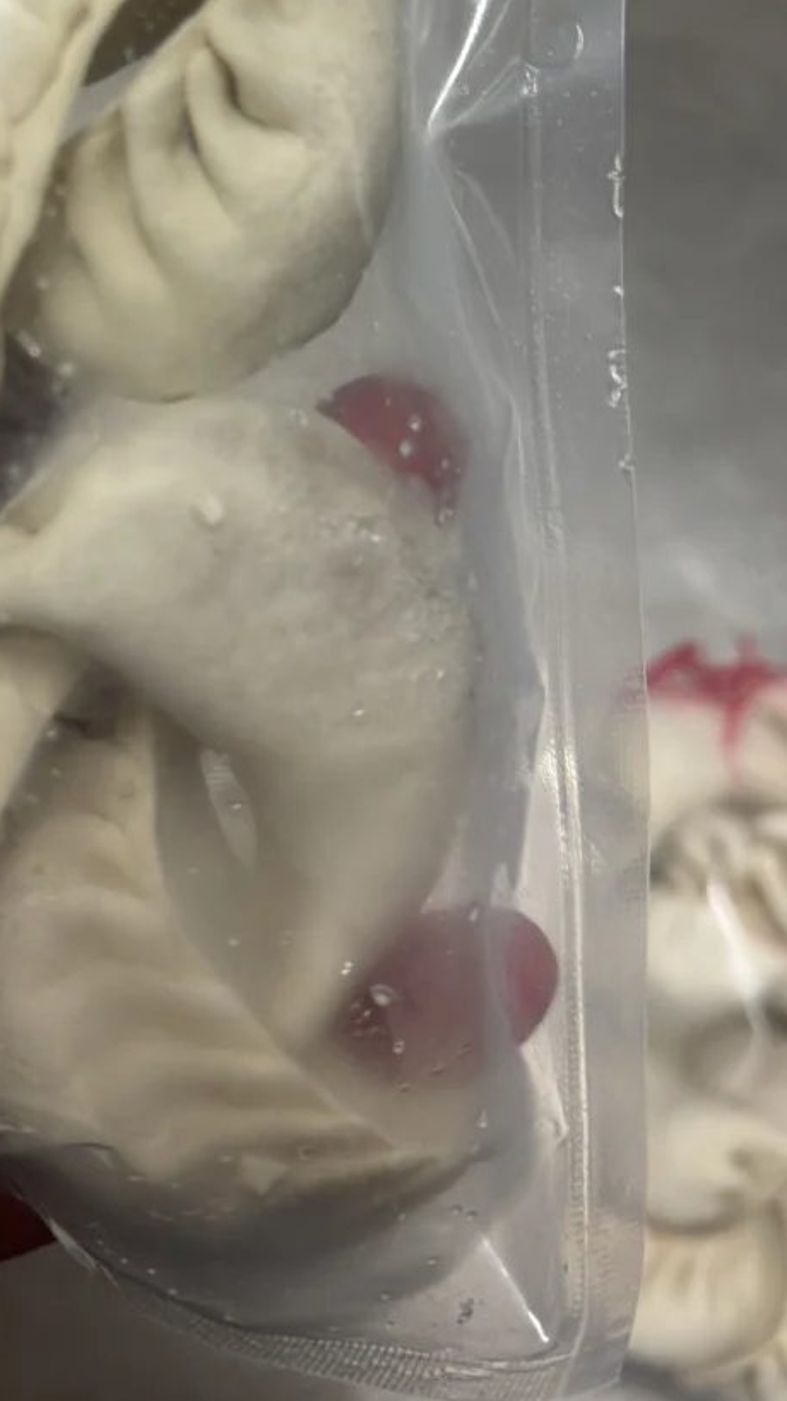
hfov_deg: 25.0
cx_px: 43
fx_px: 1708
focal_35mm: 46
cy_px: 231
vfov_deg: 42.1
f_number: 1.78
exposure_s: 1/50
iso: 200
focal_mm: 6.76
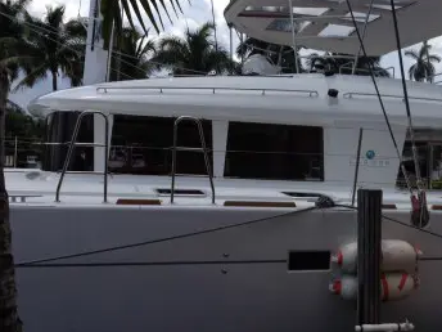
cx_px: 287
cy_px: 161
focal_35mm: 43
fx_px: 549
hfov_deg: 43.4
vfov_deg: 33.6
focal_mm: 4.12
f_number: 2.4
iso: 50
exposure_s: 1/1869
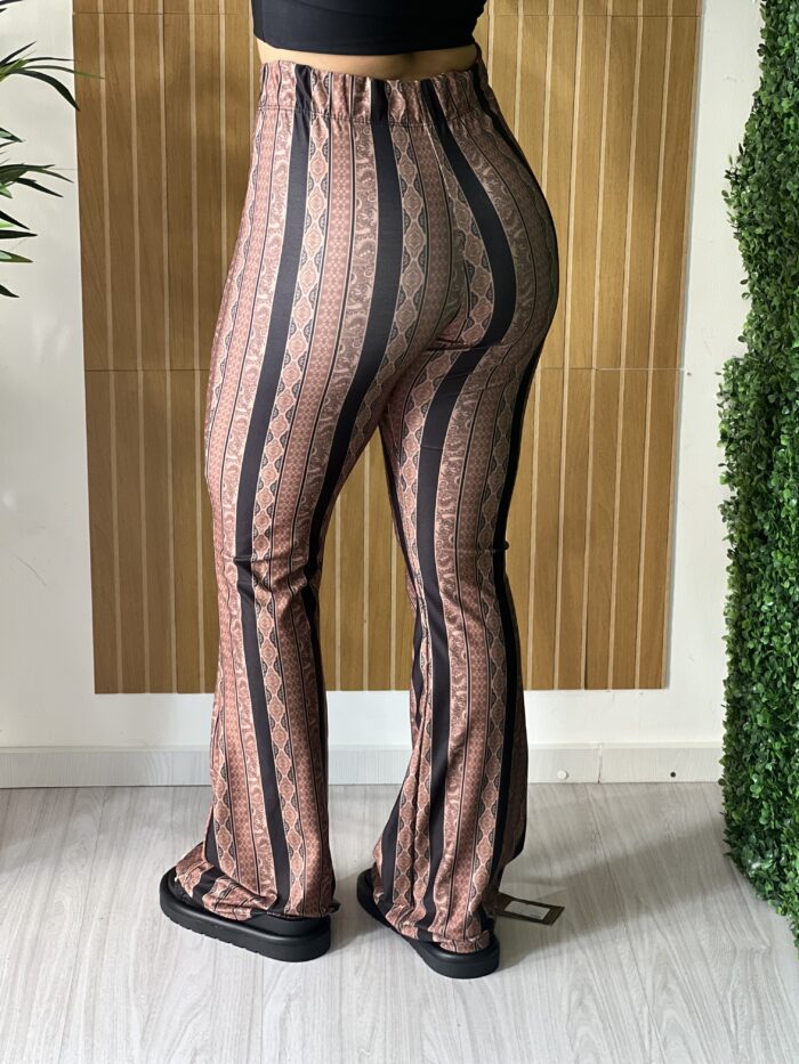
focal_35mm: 77
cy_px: 532
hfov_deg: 19.1
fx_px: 2369
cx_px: 400
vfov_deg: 25.3
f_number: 2.8
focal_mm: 9
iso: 125
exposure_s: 1/40
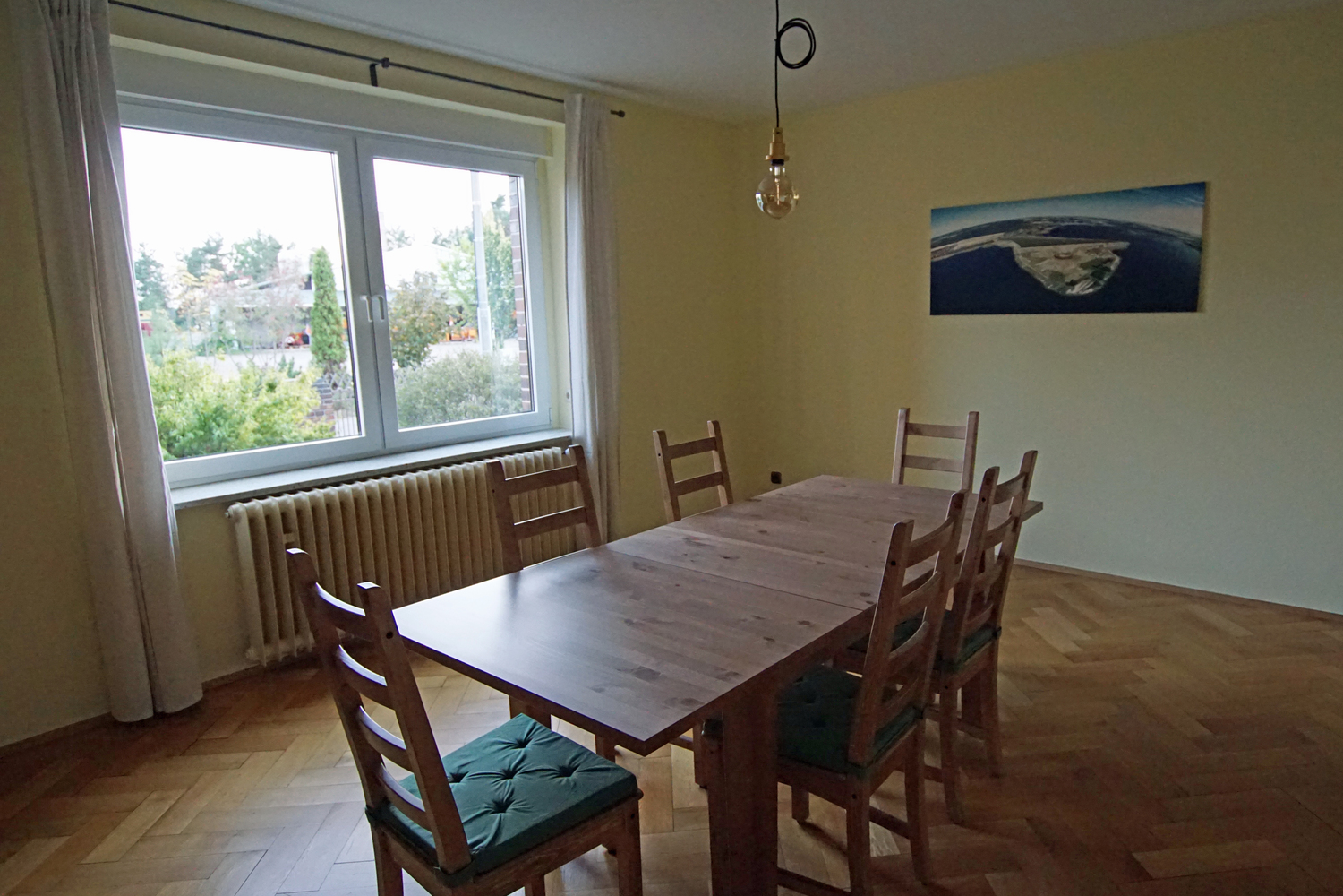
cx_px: 672
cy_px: 448
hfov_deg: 90.0
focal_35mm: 18
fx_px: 671
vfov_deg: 67.4
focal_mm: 12
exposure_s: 1/160
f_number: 3.5
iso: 3200
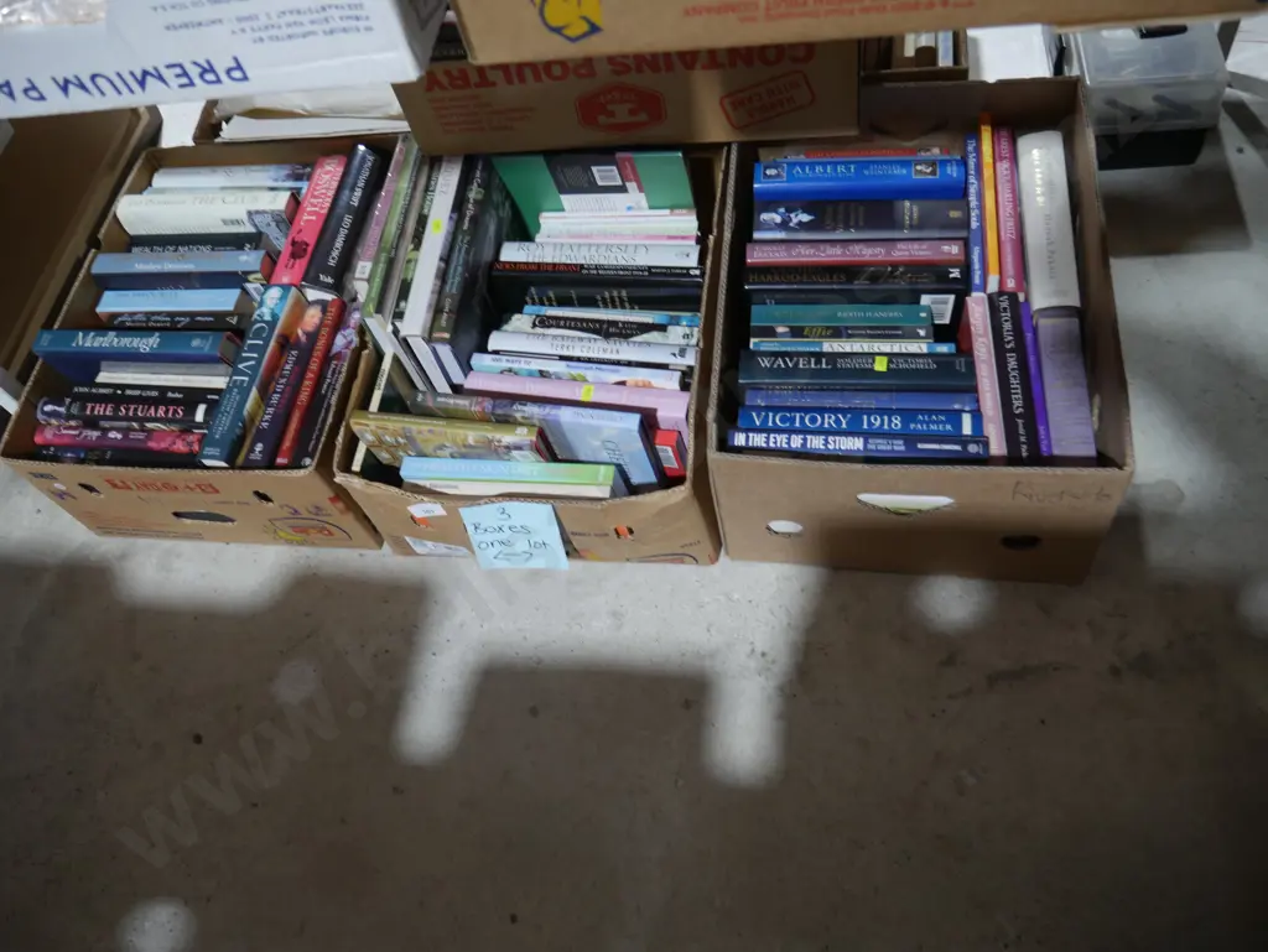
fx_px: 1026
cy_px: 476
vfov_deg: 49.8
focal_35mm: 28
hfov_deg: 63.4
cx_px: 634
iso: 500
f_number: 3.5
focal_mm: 14
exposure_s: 1/60
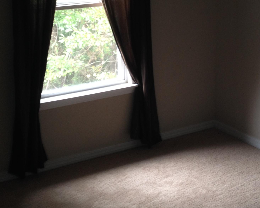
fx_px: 539
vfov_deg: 21.4
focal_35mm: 70
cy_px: 26
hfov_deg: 27.1
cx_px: 136
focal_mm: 4.28
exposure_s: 1/20
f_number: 2.4
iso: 50
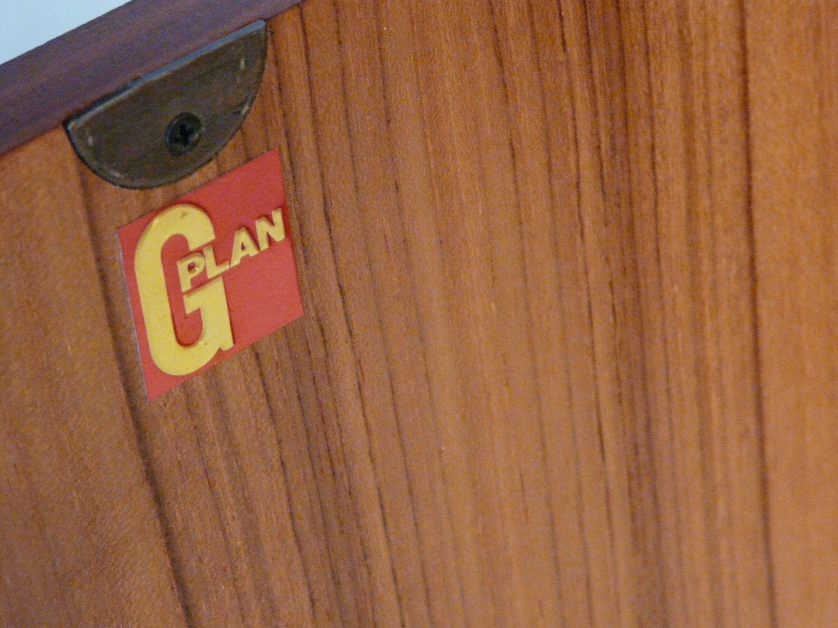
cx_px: 419
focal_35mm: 117
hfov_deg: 16.8
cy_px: 314
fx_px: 2832
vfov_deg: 12.7
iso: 800
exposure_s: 1/100
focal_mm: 19.2
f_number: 3.6
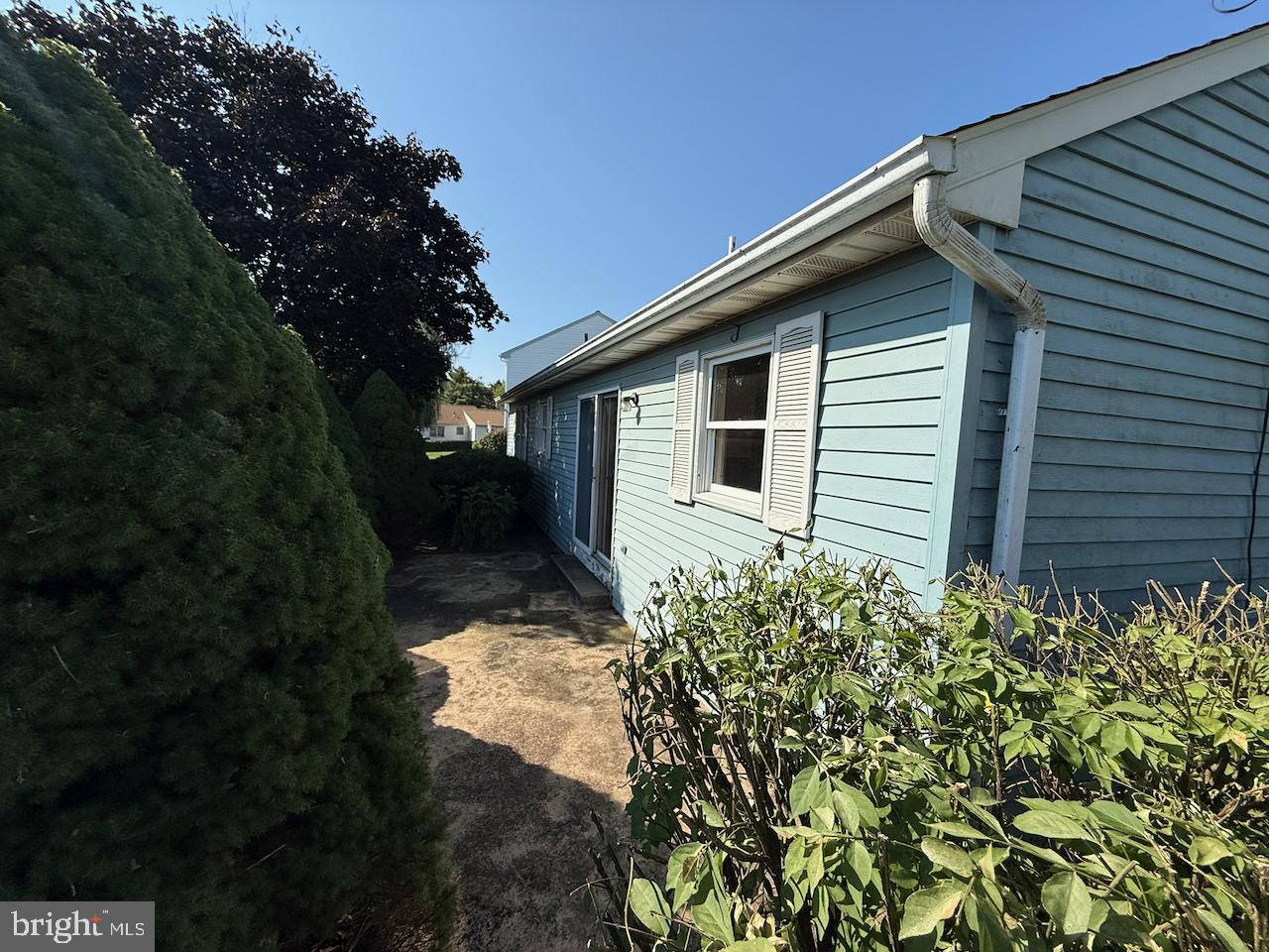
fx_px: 513
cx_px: 634
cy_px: 476
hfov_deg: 102.1
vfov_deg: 85.7
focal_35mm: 14
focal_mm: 2.22
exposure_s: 1/2506
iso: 50
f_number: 2.2
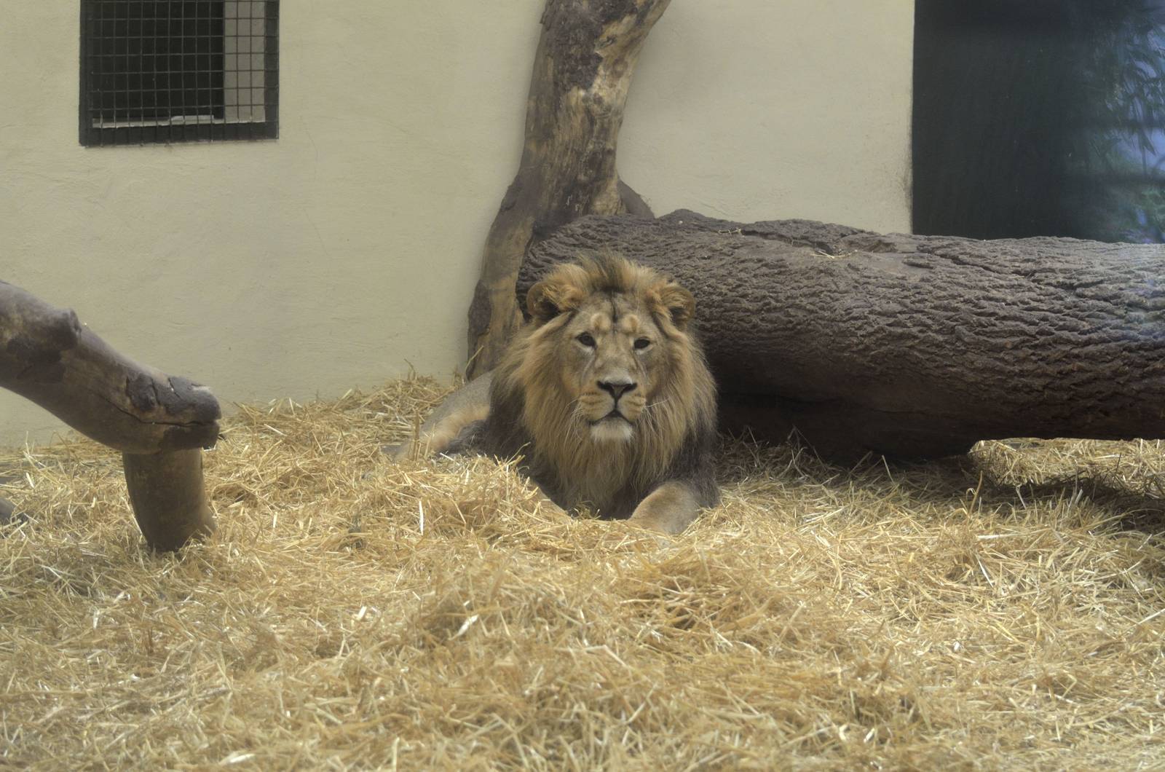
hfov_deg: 19.5
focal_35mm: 105
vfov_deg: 13.0
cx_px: 582
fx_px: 3391
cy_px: 386
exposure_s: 1/30
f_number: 4.5
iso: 900
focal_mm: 70
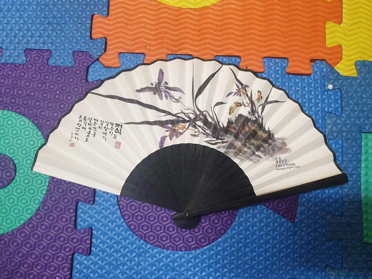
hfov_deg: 67.3
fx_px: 279
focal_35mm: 26
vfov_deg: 53.1
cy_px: 140
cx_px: 186
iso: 320
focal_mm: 4.3
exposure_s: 1/60
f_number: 2.4
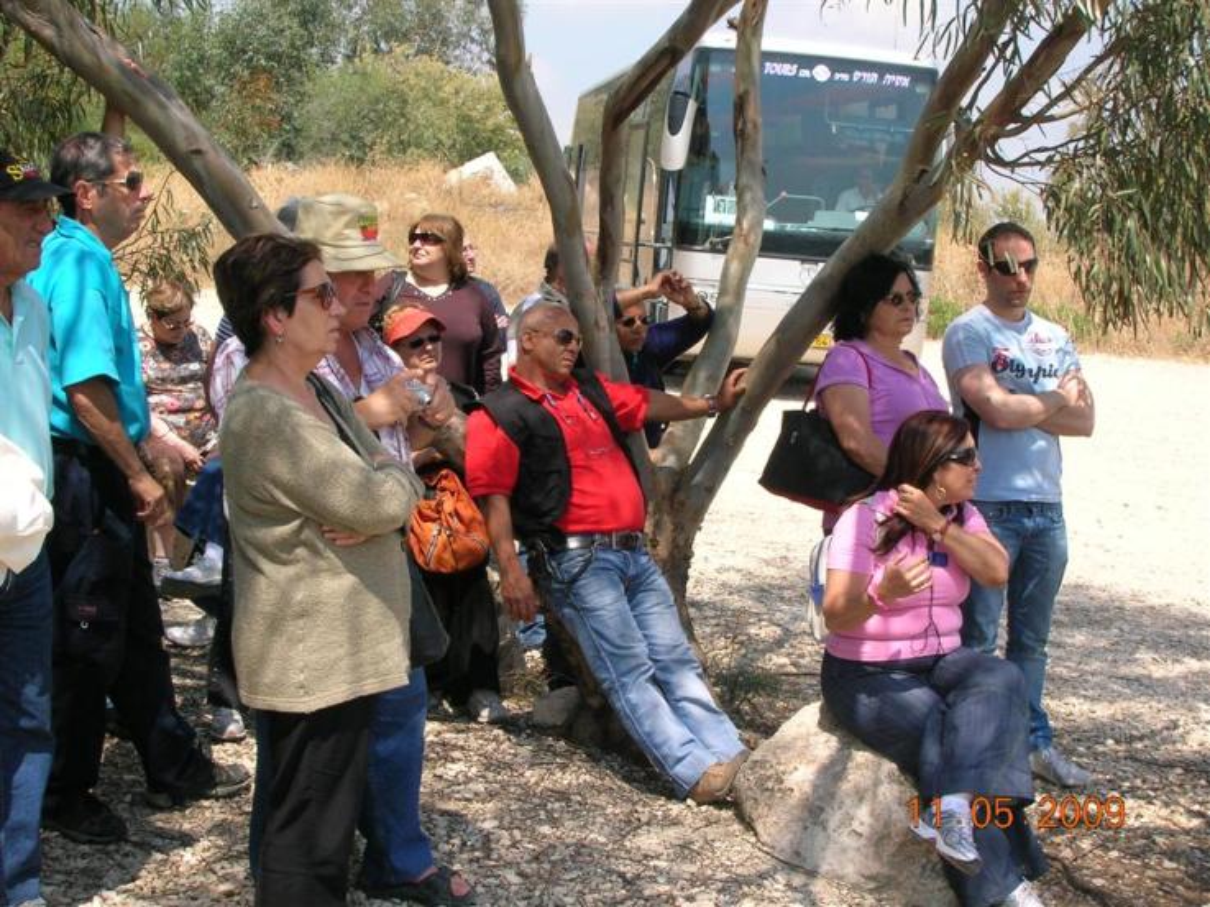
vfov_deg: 27.0
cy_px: 454
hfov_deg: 35.6
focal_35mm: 54
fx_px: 1887
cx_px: 605
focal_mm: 9
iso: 50
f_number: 5.7
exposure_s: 1/158
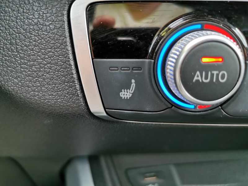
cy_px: 93
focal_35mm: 27
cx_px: 124
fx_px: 193
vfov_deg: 51.4
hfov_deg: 65.3
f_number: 1.8
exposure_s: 1/120
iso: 320
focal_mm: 5.58
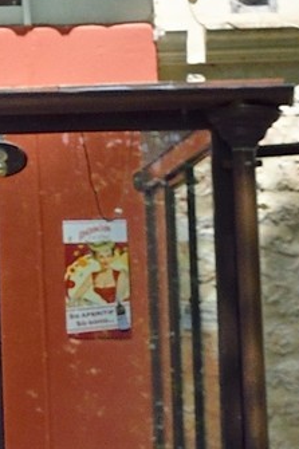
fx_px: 2145
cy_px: 111
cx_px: -711
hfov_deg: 6.9
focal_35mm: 172
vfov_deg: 11.9
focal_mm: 24
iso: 800
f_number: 8
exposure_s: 1/1250
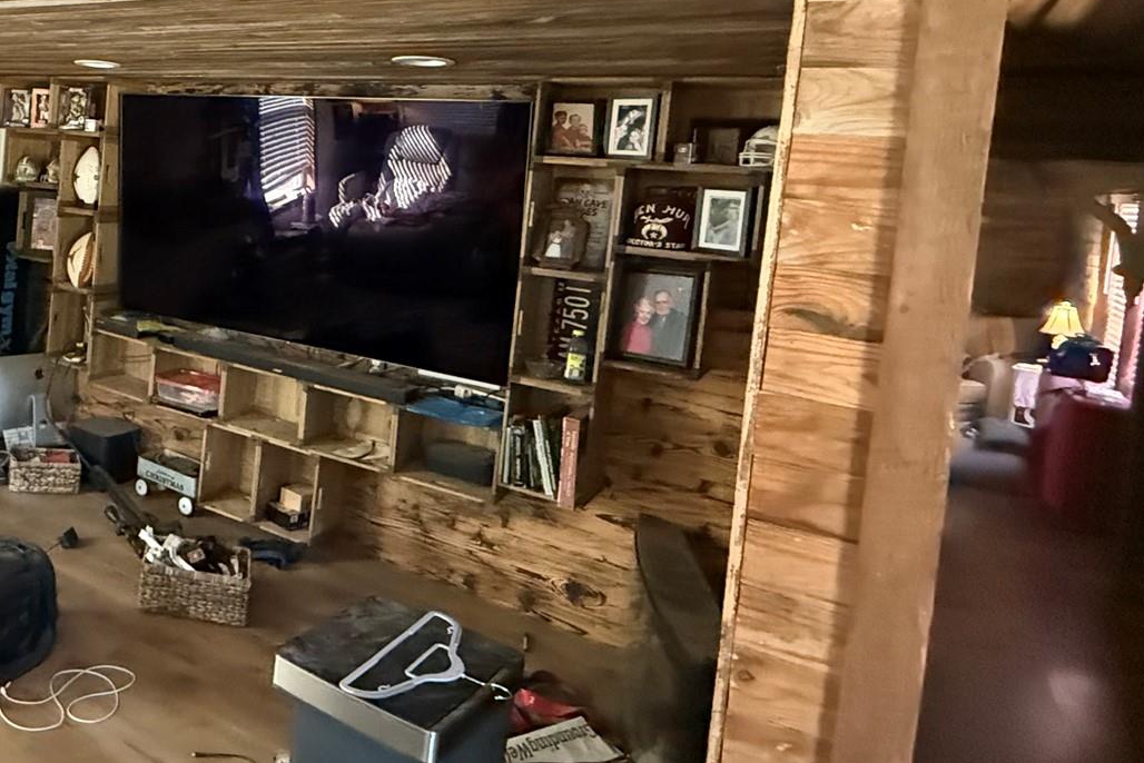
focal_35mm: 29
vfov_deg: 43.9
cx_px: 125
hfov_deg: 55.6
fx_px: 922
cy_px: 216
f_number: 2.2
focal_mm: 2.22
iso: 1250
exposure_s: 1/60
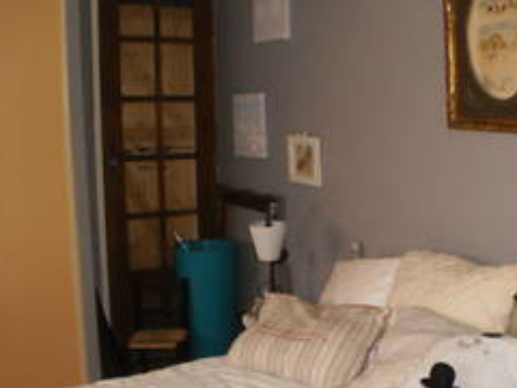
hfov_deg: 34.9
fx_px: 807
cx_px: 375
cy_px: 267
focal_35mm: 54
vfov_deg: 26.8
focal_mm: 6.3
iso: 200
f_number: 3.1
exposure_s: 1/30
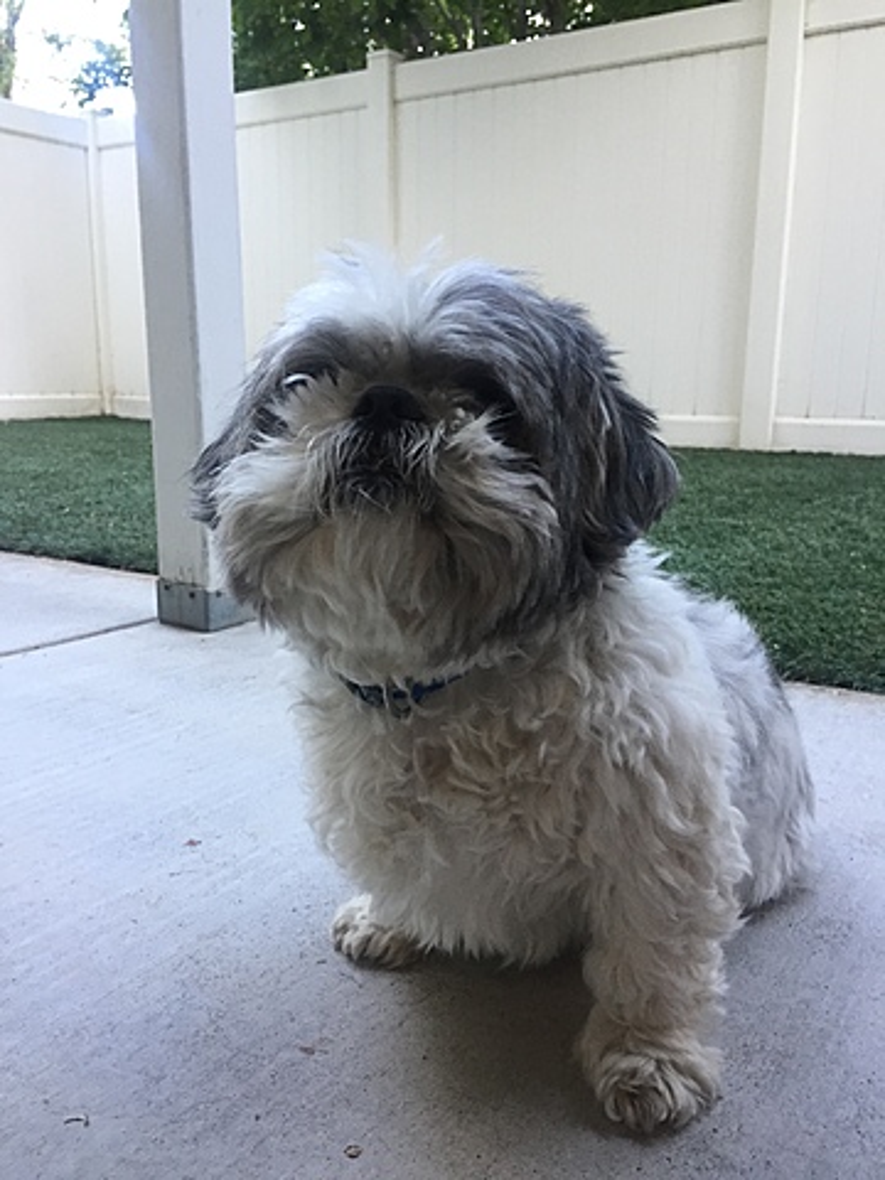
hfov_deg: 48.2
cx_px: 442
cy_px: 590
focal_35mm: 29
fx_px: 989
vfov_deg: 61.7
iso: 100
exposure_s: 1/30
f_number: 2.2
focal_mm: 4.15
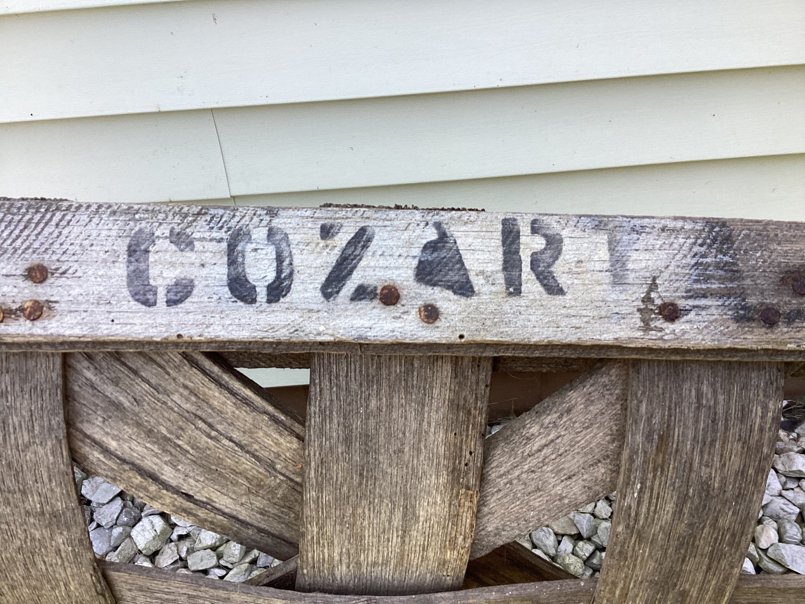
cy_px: 302
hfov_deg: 58.3
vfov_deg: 45.4
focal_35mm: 31
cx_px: 402
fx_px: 721
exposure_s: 1/184
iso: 25
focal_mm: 3.3
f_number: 2.4
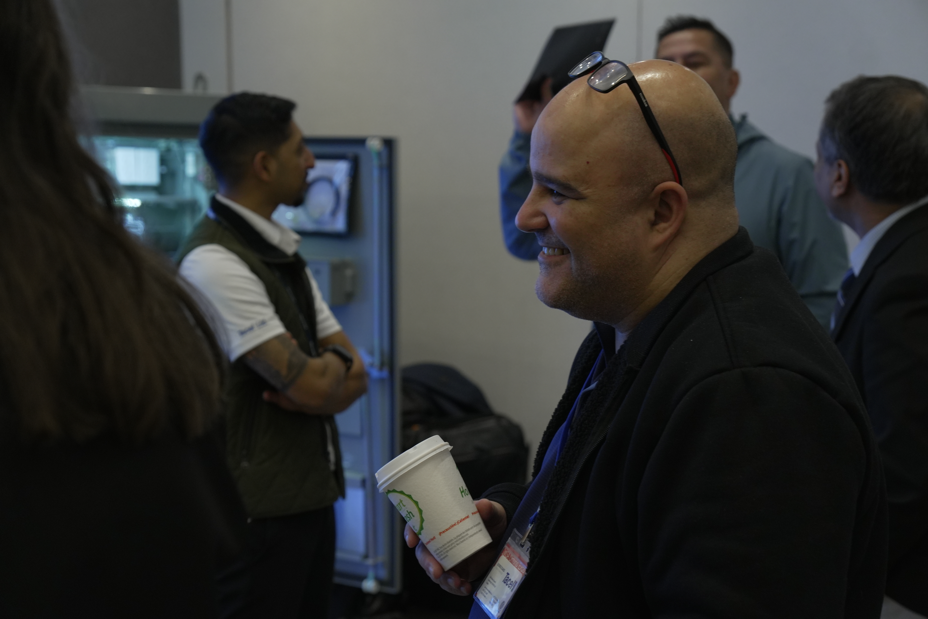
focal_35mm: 70
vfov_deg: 19.3
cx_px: 464
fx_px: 1817
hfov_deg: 28.6
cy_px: 310
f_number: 4
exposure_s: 1/125
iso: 800
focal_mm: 47
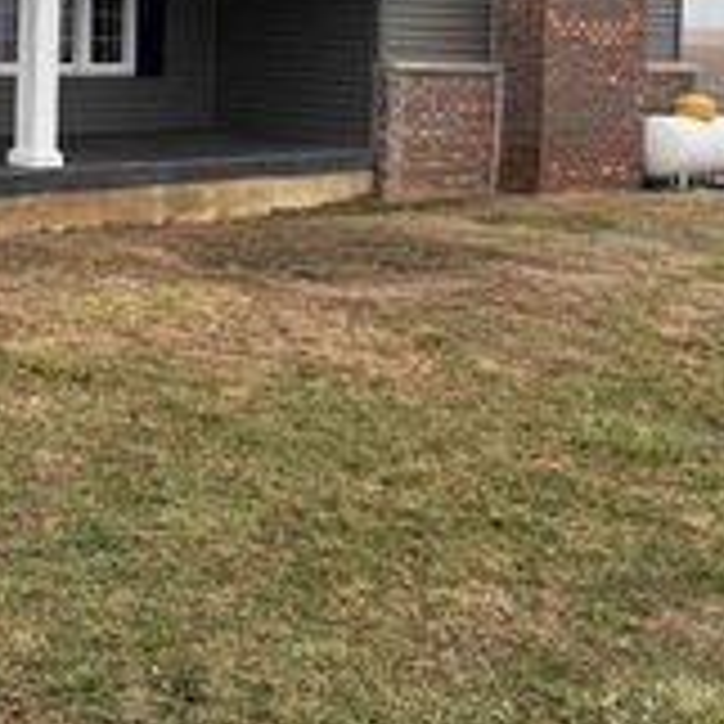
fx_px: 1562
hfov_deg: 24.8
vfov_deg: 25.0
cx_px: -13
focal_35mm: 66
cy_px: 20
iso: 80
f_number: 1.78
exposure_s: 1/802
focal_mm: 6.76
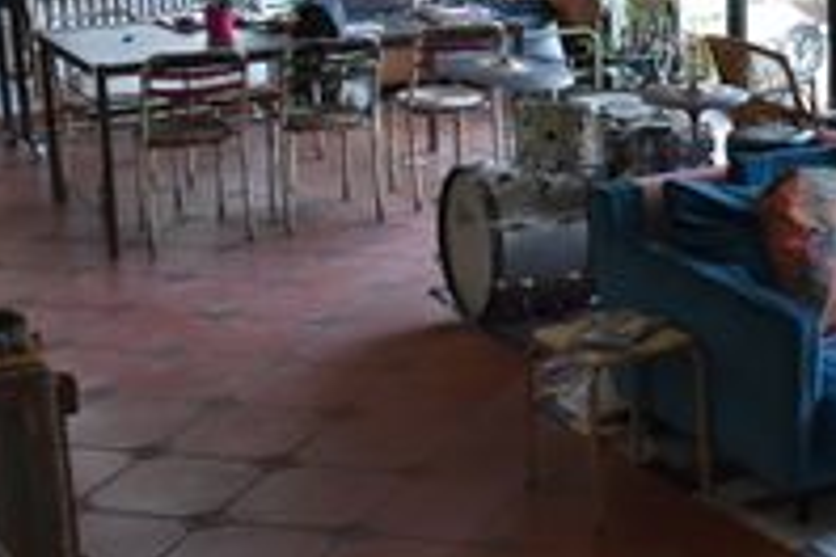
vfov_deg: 16.4
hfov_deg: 23.7
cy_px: 32
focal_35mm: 82
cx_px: 844
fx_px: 1904
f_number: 4
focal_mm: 18
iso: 1100
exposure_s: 1/60
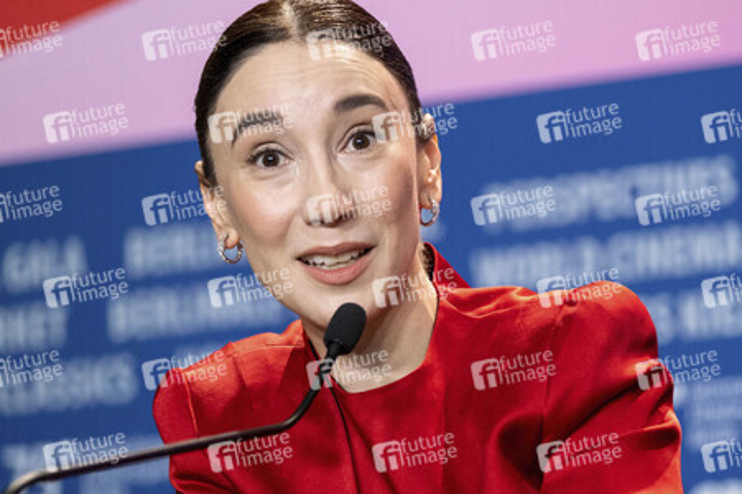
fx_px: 3831
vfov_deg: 7.4
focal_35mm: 186
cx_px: 371
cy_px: 247
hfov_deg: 11.1
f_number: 2.8
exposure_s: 1/220
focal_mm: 124.3
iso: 2000
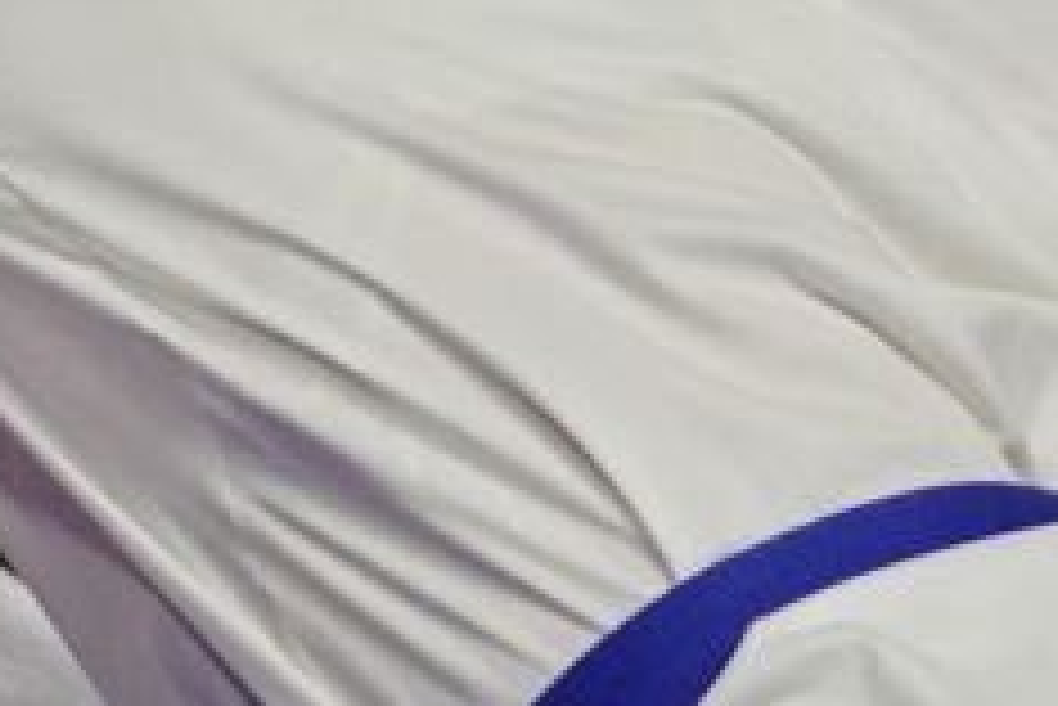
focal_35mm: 1697
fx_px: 49902
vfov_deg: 0.8
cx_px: 716
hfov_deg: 1.2
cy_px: 382
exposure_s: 1/1000
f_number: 2.8
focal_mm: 148
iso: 1000
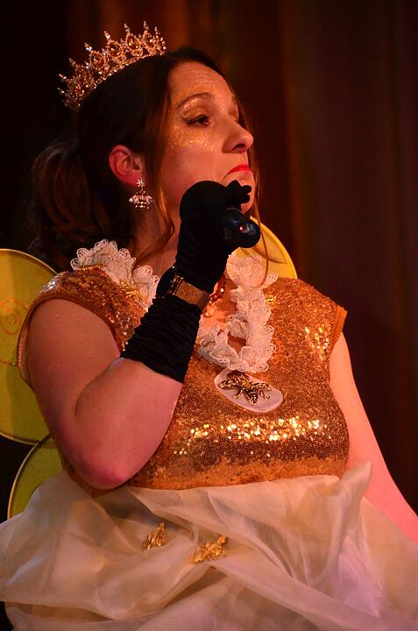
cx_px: 209
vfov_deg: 7.4
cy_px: 316
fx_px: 4854
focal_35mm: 278
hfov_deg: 4.9
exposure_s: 1/200
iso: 3200
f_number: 6.3
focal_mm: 185
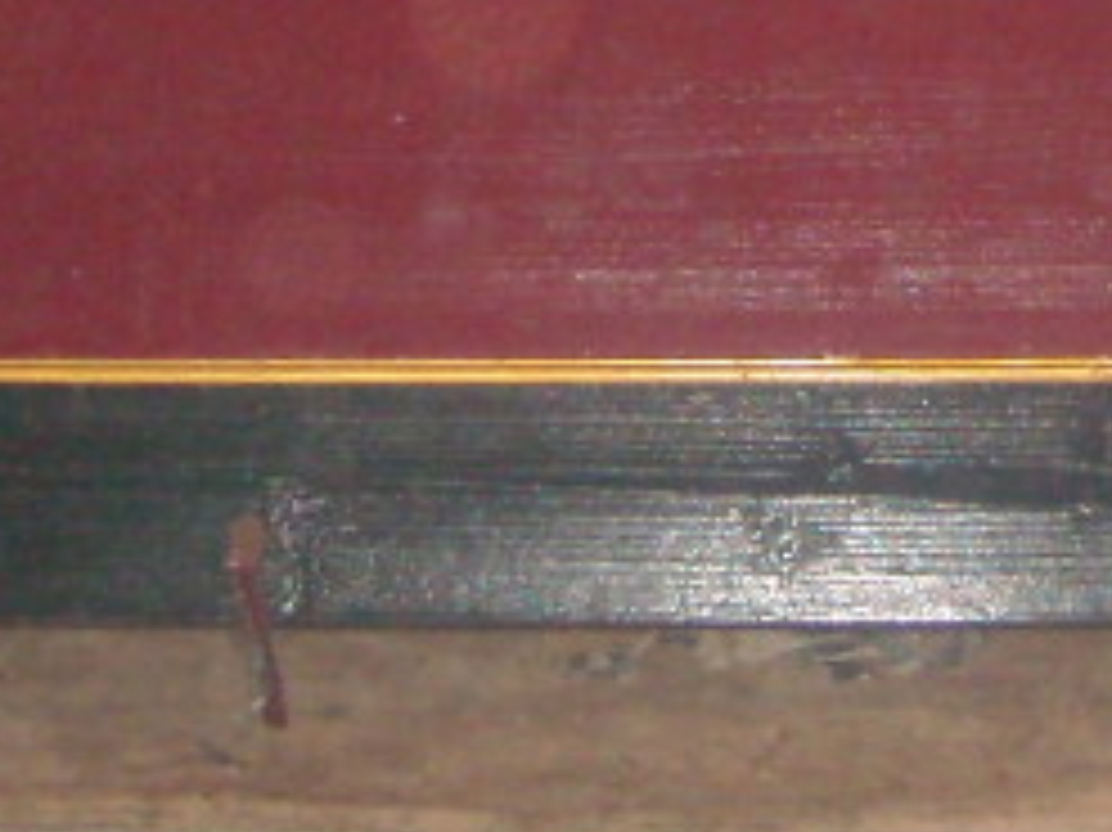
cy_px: -256
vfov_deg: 10.0
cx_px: 972
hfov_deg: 13.5
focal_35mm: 145
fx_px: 4656
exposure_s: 1/60
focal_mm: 5.7
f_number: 2.8
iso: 400
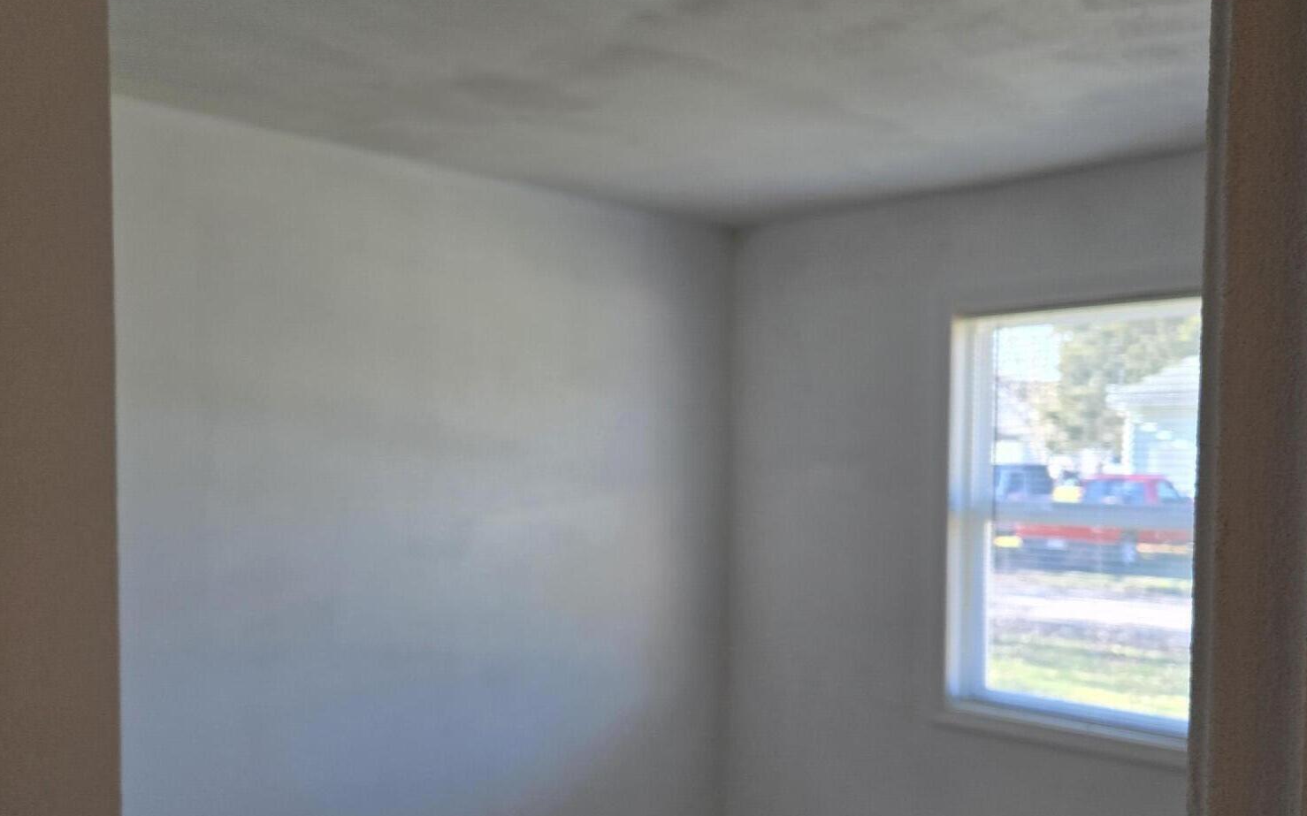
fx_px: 1175
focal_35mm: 33
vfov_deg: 38.1
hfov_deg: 58.2
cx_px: 661
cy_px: 504
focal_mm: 5.4
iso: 64
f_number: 1.8
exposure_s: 1/120
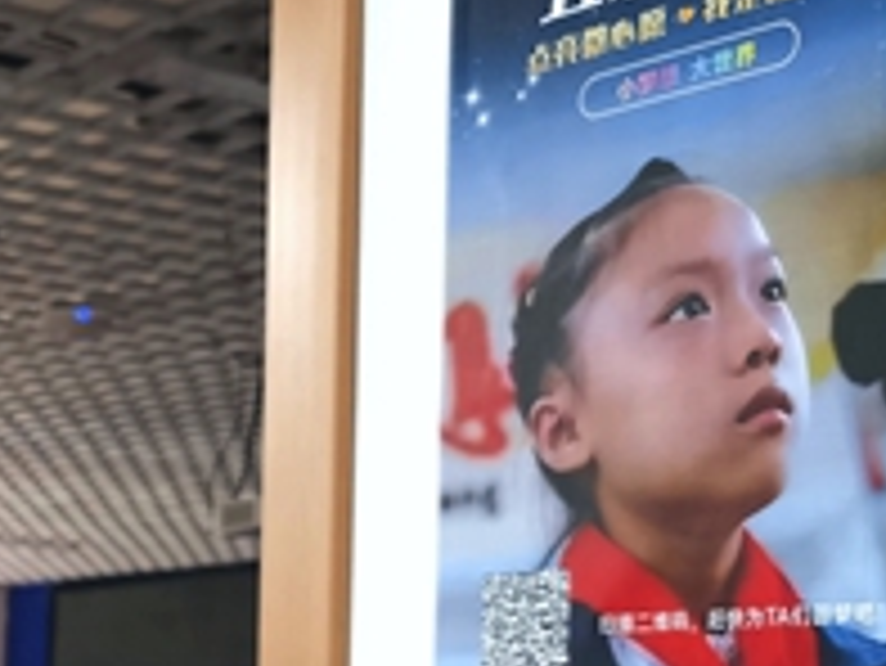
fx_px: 2459
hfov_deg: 18.5
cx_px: -369
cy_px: 614
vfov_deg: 15.2
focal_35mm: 96
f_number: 1.6
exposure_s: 1/60
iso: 125
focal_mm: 5.56
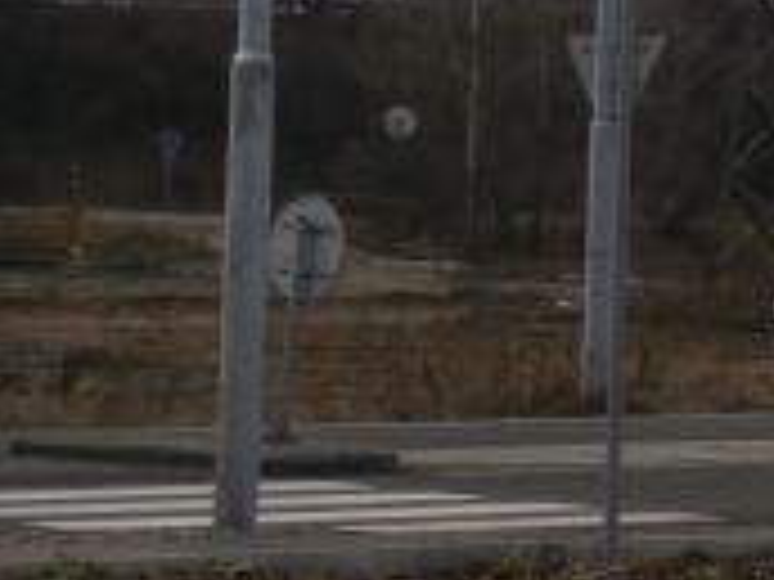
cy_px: -162
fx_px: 5657
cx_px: 1292
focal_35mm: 253
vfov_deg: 5.8
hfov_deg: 7.6
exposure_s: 1/125
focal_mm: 12.1
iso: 100
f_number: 4.7
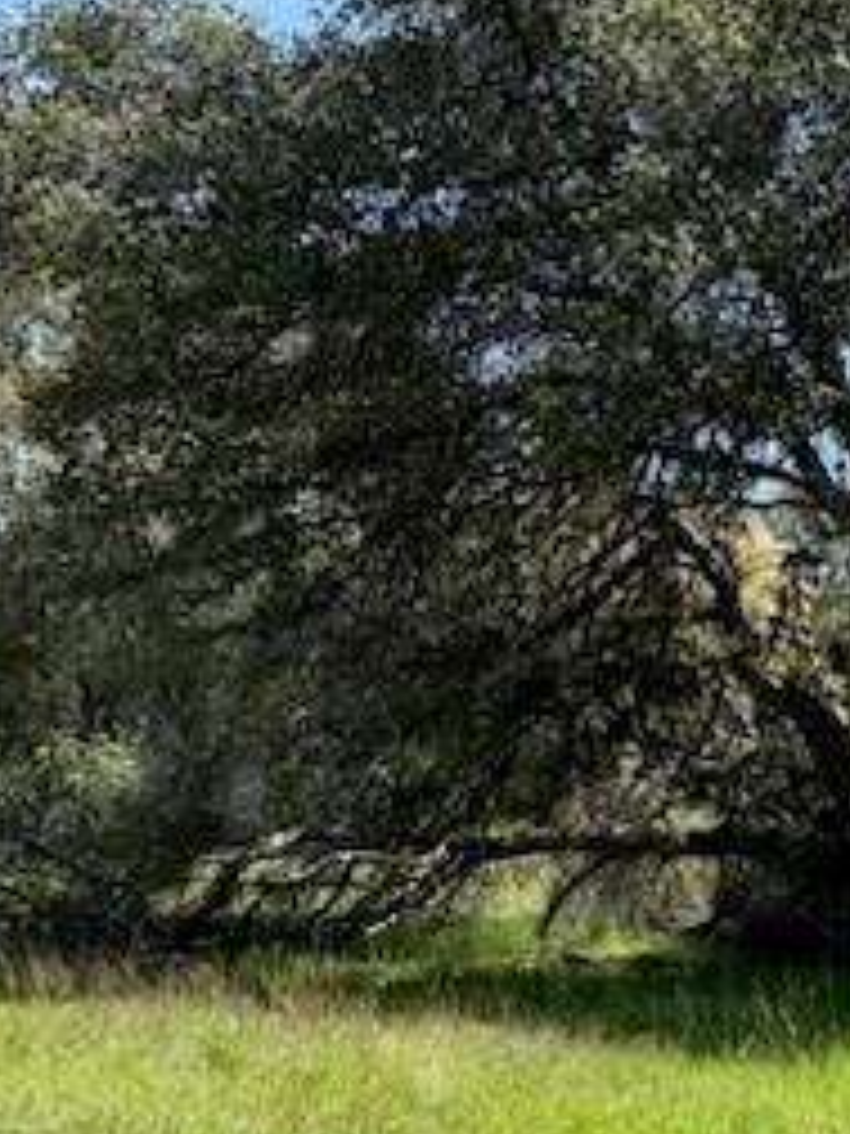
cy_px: 900
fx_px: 1997
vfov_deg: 30.9
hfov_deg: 22.8
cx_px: 895
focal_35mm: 61
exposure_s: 1/1541
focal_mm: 6.86
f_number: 1.78
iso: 80
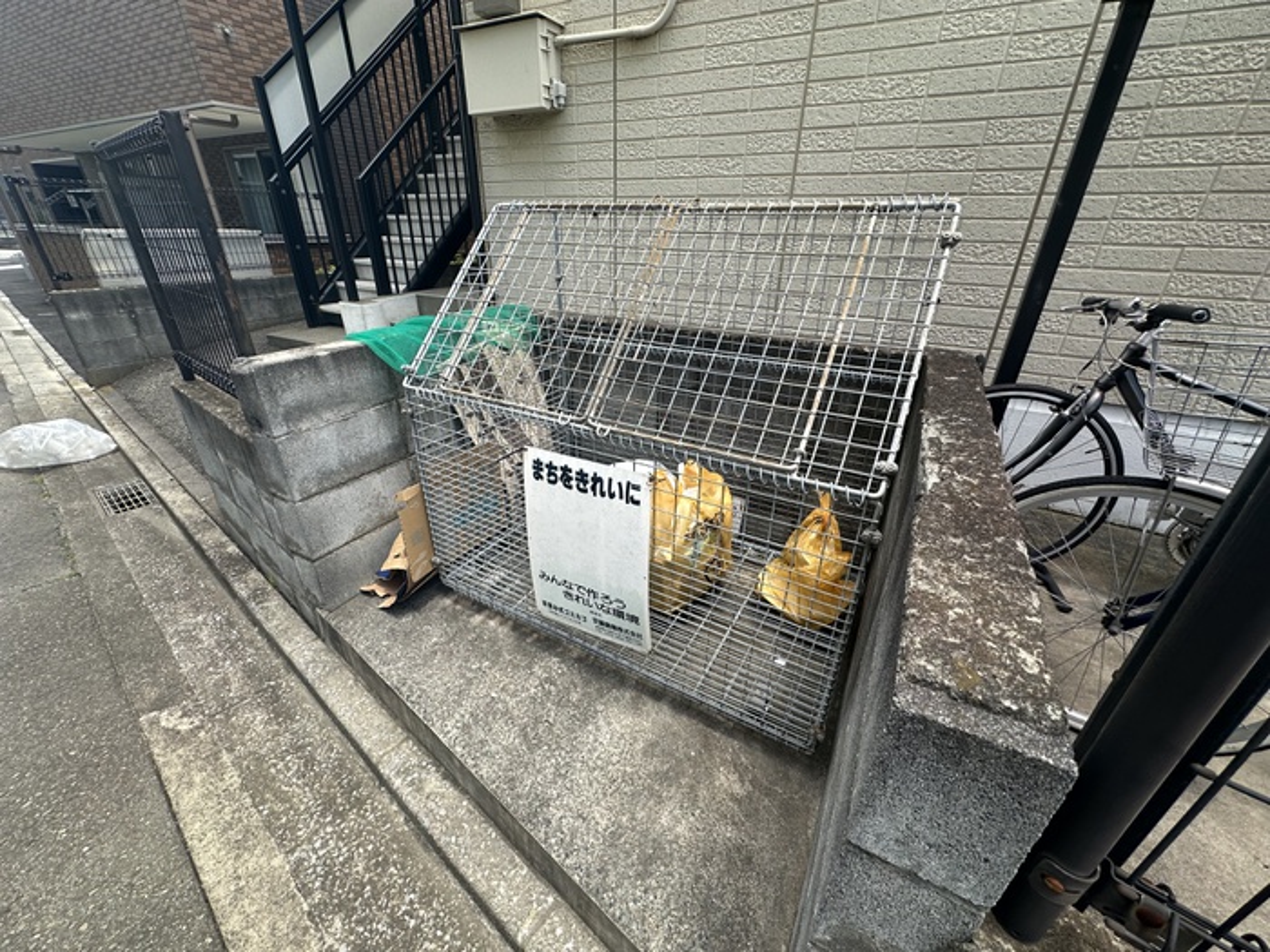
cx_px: 635
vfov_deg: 85.7
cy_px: 476
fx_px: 514
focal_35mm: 14
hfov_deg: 102.1
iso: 40
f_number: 2.2
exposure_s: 1/498
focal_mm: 2.22
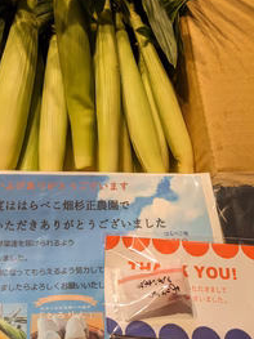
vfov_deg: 48.8
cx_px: 76
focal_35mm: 38
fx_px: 372
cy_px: 146
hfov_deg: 37.1
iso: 175
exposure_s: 1/40
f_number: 1.89
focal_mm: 5.43
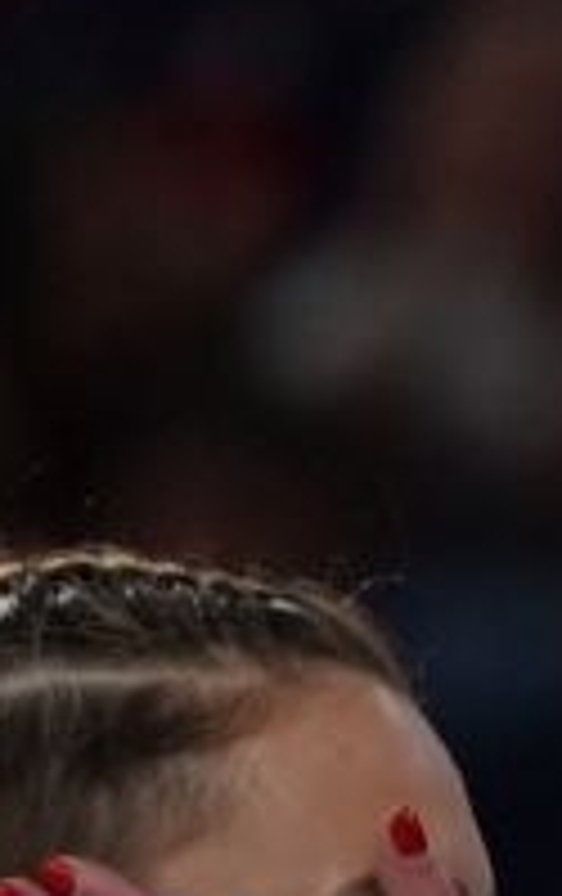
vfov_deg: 1.1
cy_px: 1490
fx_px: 44954
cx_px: 1470
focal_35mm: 1841
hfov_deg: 0.7
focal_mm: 200
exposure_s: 1/1000
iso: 800
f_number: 2.8
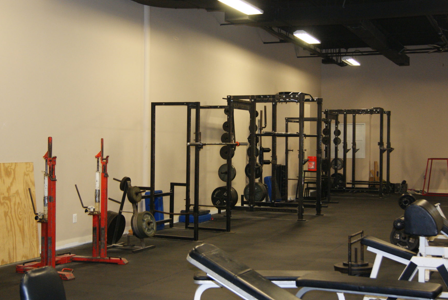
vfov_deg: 25.6
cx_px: 233
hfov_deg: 37.5
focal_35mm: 53
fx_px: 660
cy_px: 144
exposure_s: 1/125
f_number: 4.5
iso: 800
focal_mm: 30
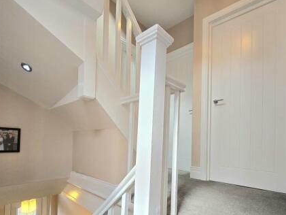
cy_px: 136
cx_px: 133
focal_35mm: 18
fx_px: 149
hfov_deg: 87.6
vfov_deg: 70.3
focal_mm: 2.2
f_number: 2.2
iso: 64
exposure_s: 1/50.3
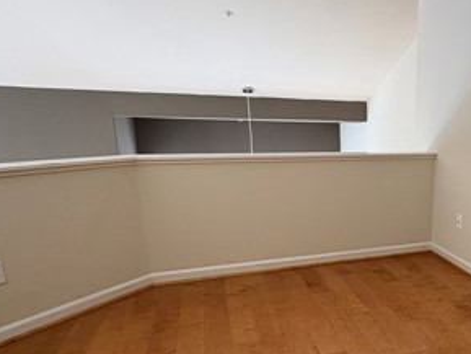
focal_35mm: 31
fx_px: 422
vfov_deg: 45.0
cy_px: 228
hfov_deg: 53.1
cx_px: 399
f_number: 2.2
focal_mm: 2.22
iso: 125
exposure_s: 1/99
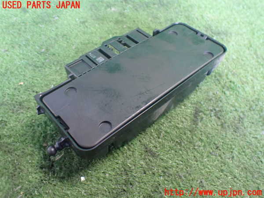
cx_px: 132
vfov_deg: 46.8
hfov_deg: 60.0
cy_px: 99
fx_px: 229
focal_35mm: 30
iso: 800
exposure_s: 1/30
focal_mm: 5.4
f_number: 2.3
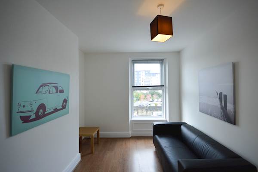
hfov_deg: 100.4
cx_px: 129
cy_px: 86
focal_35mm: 15
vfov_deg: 77.3
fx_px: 107
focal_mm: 10
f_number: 5.6
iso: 400
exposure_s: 1/125
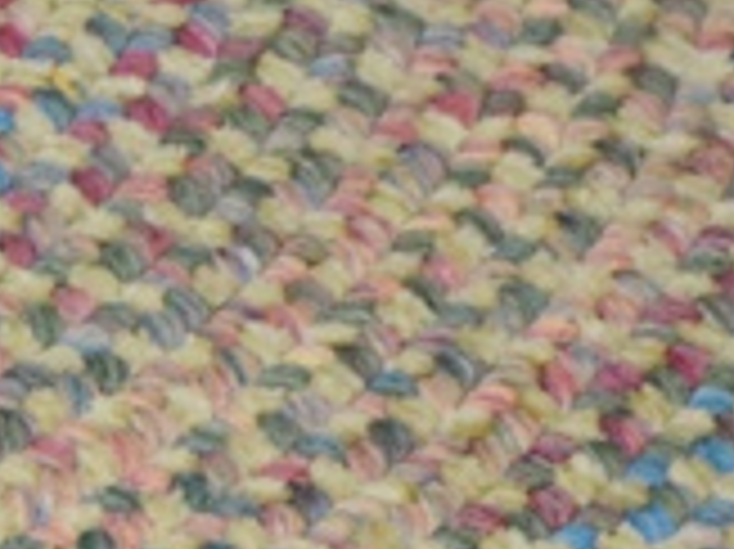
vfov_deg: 3.7
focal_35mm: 398
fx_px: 8433
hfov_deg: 4.9
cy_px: 1022
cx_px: -932
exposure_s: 1/60
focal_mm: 50
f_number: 5.6
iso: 500
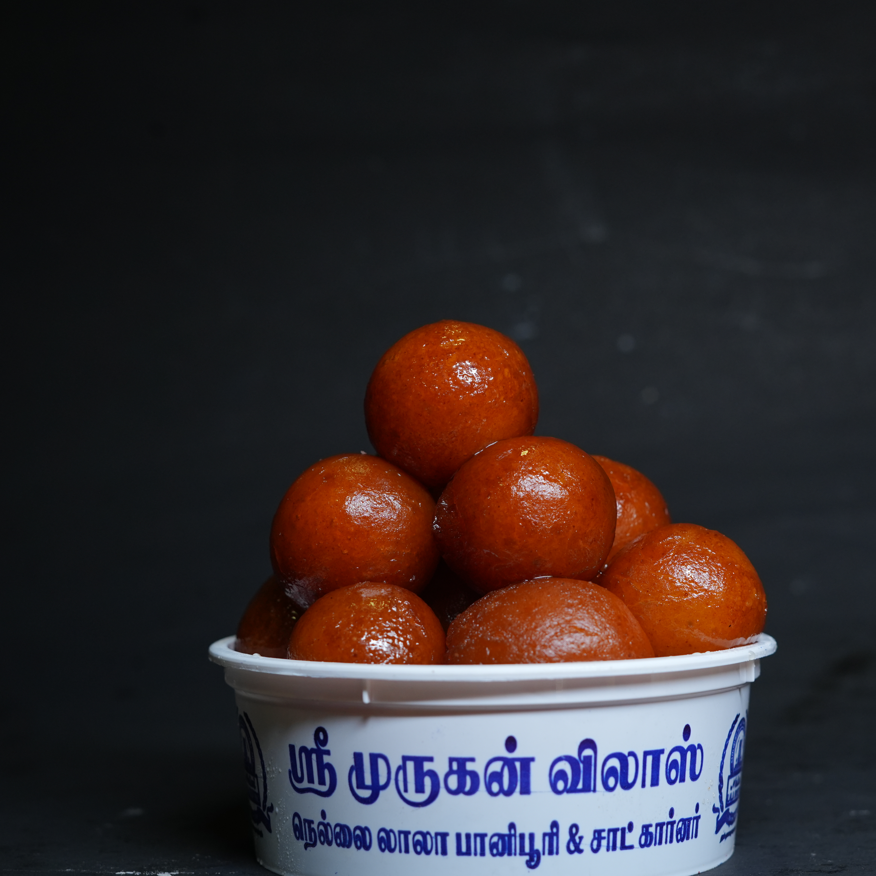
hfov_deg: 26.9
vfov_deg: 26.9
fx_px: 1832
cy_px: 439
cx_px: 494
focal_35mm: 64
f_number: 5.6
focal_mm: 50
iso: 640
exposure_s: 1/125
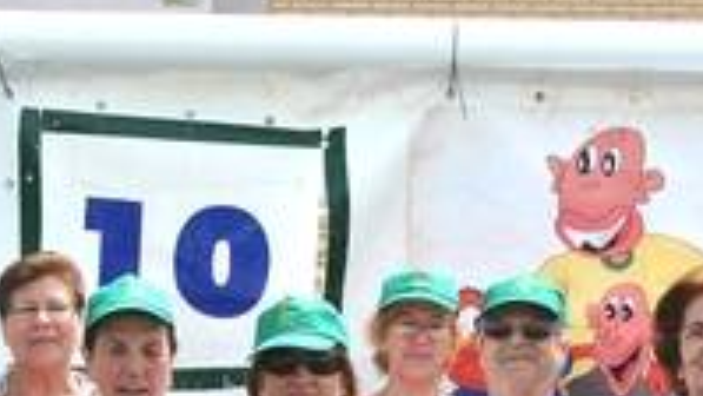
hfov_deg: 12.0
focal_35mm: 180
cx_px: 445
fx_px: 3356
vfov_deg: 6.7
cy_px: 435
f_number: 8
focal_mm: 38
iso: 100
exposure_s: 1/250
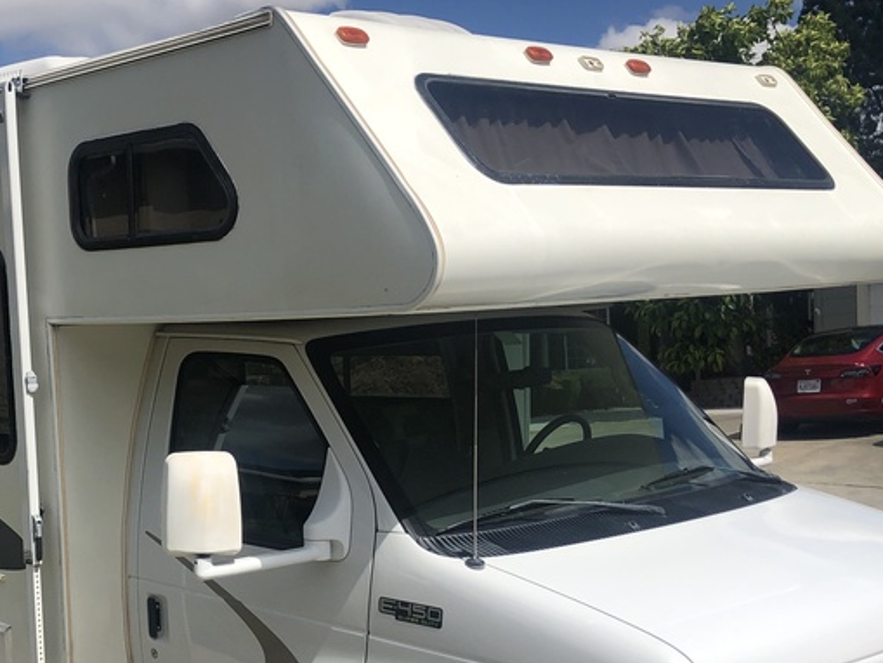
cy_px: 517
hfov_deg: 33.5
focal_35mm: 55
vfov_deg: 26.2
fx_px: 1403
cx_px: 130
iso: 20
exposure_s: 1/3472
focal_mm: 4
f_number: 1.8
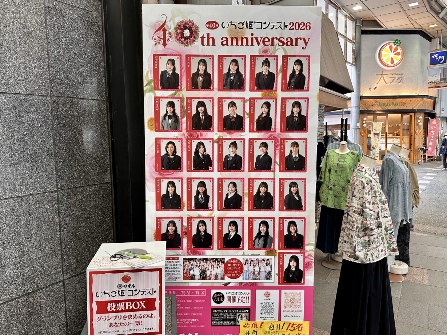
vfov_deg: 54.9
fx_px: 323
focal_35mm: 25
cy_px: 166
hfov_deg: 69.4
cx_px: 220
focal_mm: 6.86
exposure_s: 1/120
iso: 160
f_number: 1.78
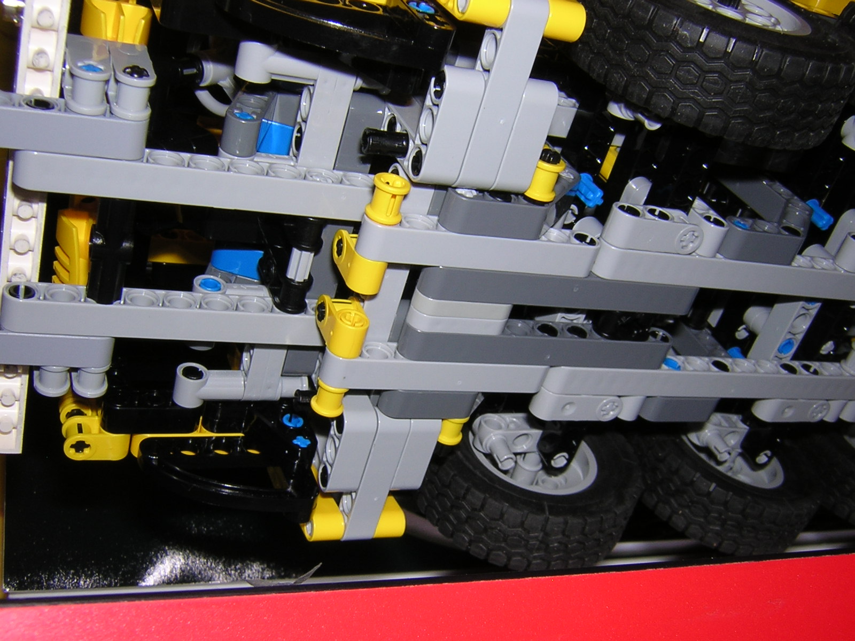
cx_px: 428
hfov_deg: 46.8
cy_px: 320
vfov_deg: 36.0
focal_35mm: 40
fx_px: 988
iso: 100
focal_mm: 5.2
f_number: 5.4
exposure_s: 1/60.1
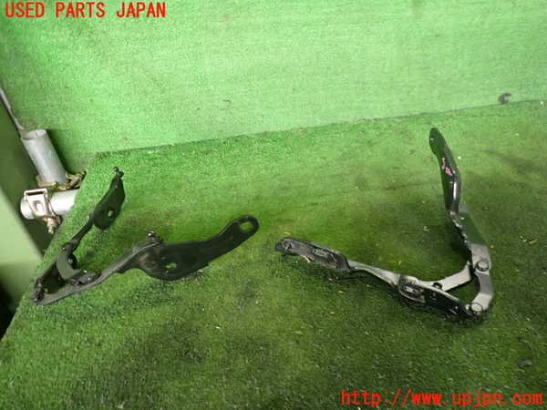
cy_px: 205
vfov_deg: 54.9
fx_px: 395
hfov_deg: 69.4
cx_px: 274
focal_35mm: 25
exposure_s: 1/30
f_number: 2
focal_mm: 4.5
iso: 320
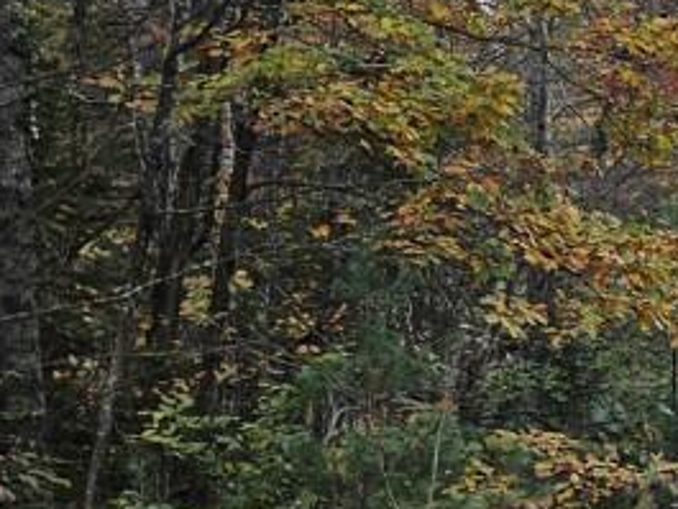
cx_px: 1325
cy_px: 565
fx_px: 2449
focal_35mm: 125
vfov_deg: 11.7
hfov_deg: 13.6
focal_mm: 5.4
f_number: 1.8
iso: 25
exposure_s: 1/790
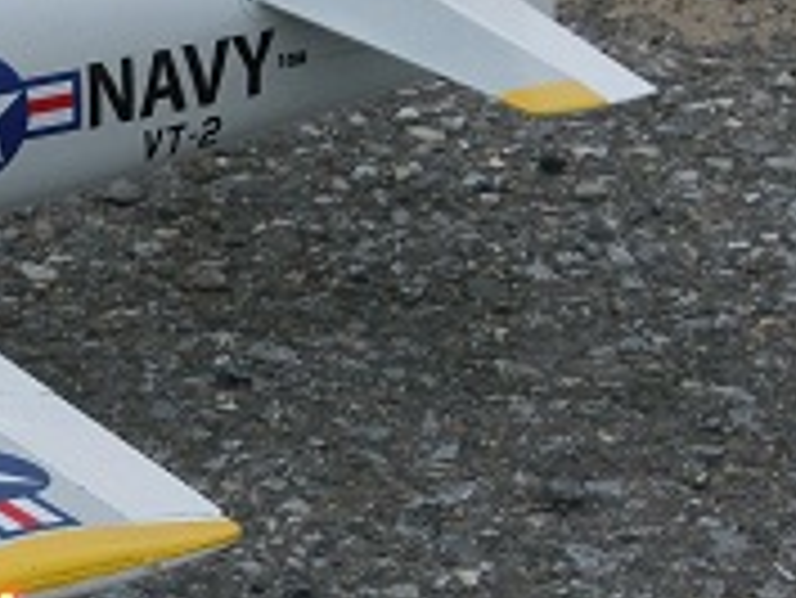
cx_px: -180
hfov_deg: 7.1
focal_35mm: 276
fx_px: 6351
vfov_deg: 5.4
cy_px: 153
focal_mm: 21.9
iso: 200
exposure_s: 1/50
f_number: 5.2
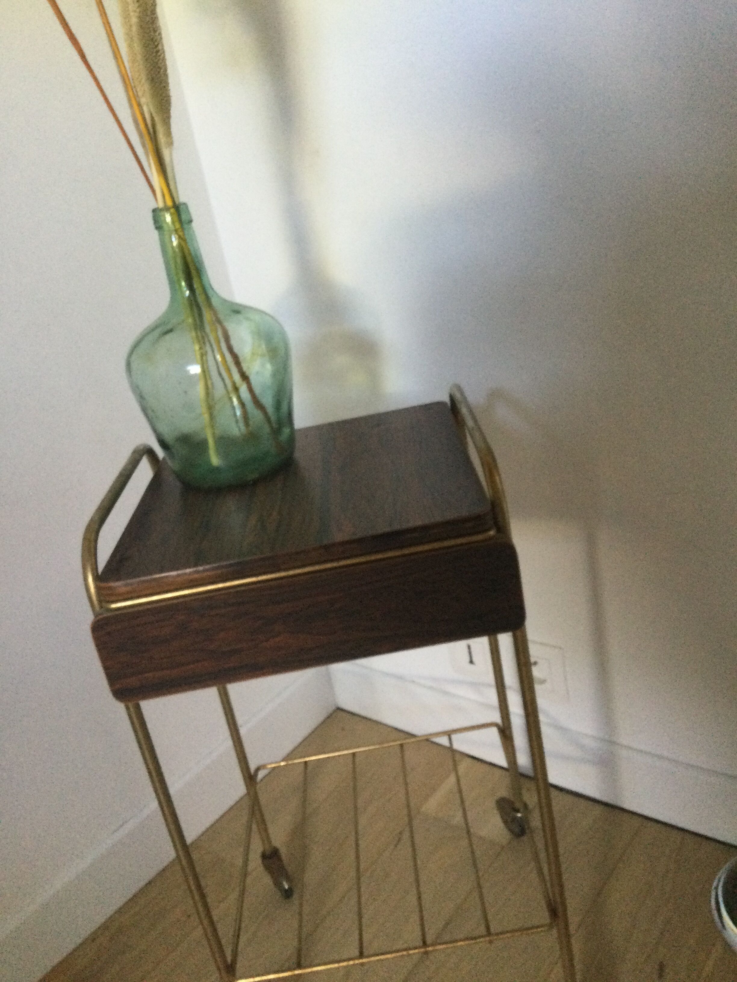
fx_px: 880
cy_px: 491
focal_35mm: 31
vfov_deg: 58.4
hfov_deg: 45.4
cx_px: 368
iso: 200
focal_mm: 3.3
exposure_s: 1/33
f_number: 2.4
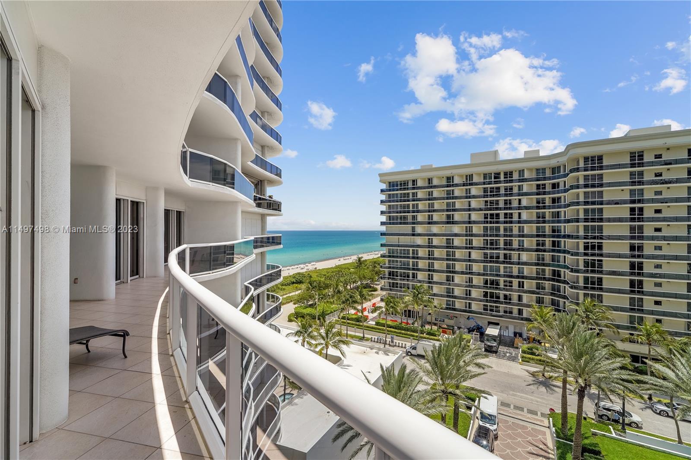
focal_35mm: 14
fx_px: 269
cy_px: 230
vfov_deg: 81.2
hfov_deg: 104.3
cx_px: 346
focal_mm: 14
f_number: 11
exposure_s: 1/100
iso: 100
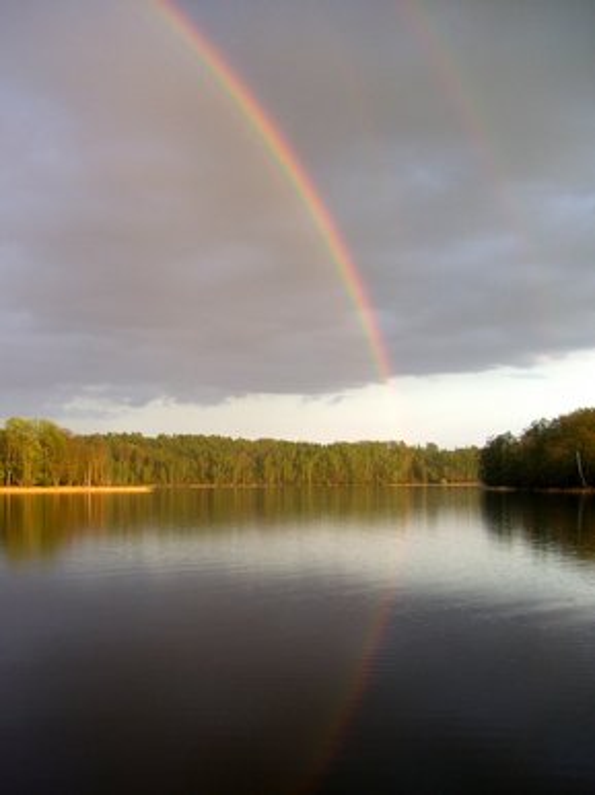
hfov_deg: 38.6
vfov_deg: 50.2
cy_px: 398
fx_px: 849
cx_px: 298
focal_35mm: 37
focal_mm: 6
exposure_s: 1/125
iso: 80
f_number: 2.7
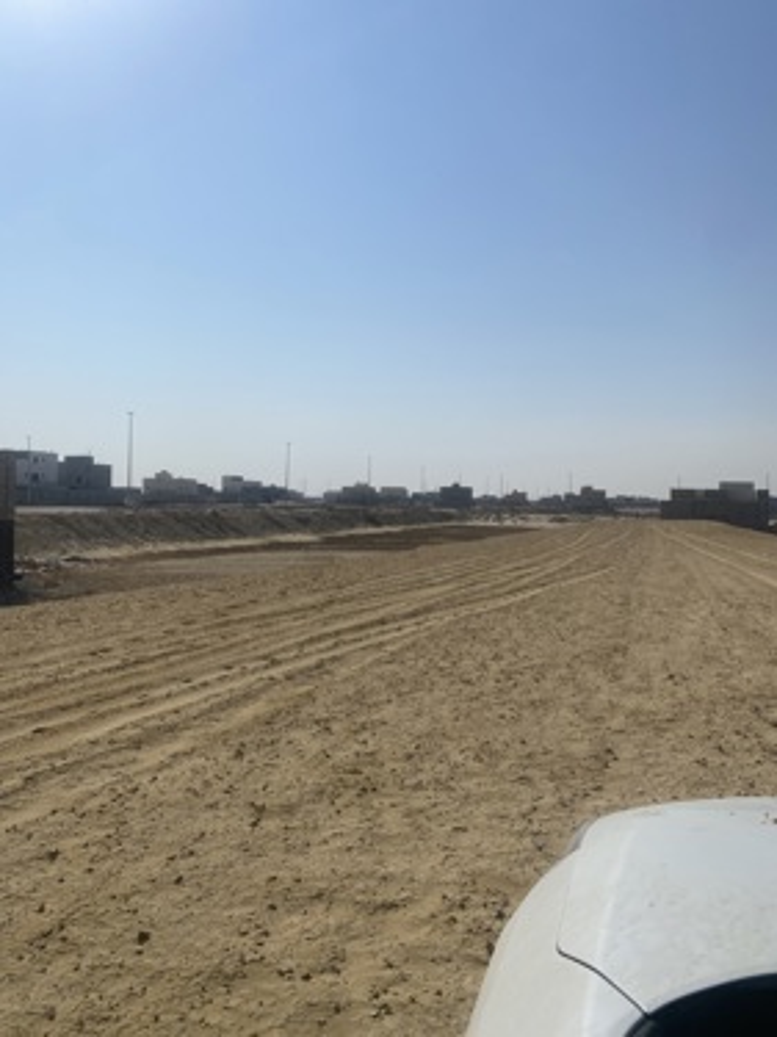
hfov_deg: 53.0
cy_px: 518
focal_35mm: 26
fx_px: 779
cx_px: 388
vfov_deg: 67.3
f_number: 1.8
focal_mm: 4.25
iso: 32
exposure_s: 1/11494
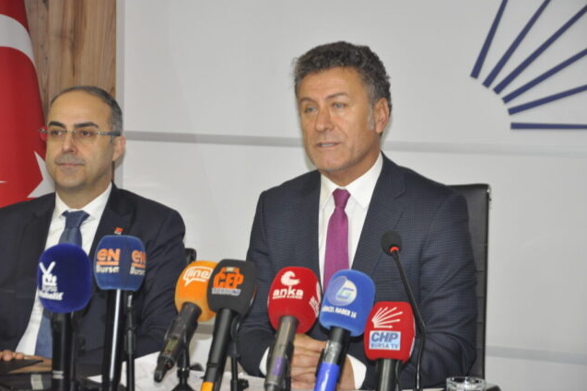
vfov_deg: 10.6
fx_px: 2112
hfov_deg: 15.8
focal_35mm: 130
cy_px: 195
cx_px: 293
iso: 800
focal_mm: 85
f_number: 5.6
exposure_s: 1/60
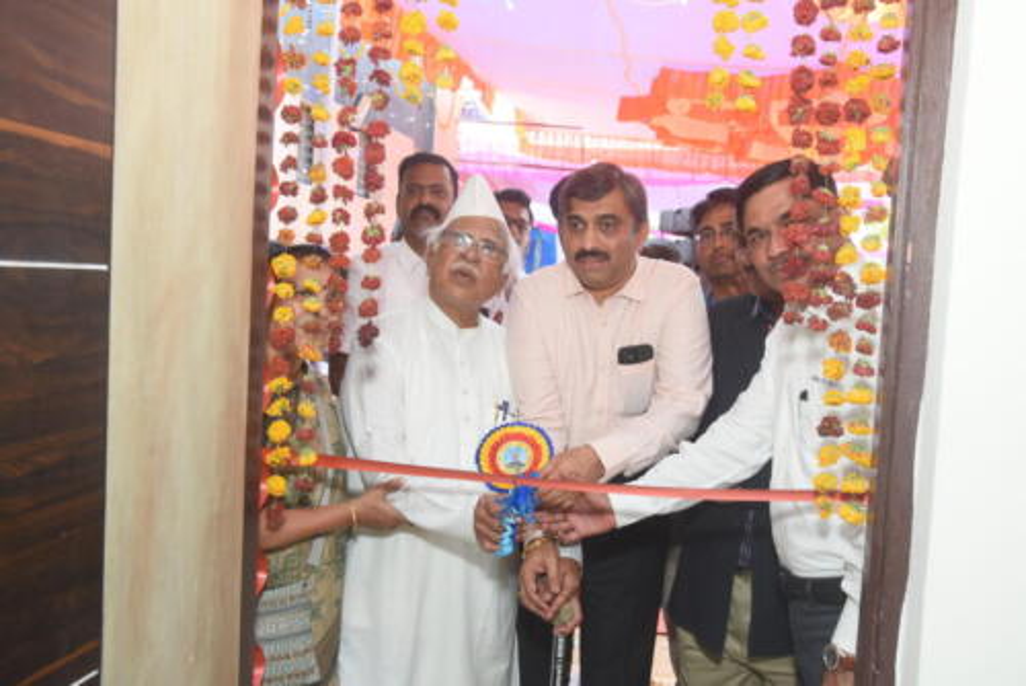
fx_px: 1027
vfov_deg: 36.9
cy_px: 343
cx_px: 513
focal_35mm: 36
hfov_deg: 53.1
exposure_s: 1/125
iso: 640
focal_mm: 24
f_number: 6.3
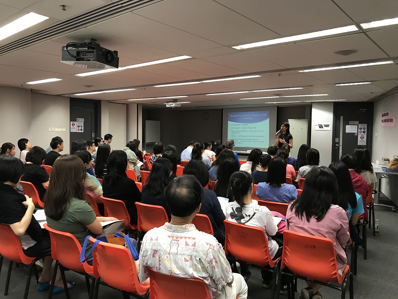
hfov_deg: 63.4
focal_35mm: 28
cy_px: 150
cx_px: 199
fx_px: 322
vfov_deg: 49.7
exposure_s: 1/17
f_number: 1.8
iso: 50
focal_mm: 3.99
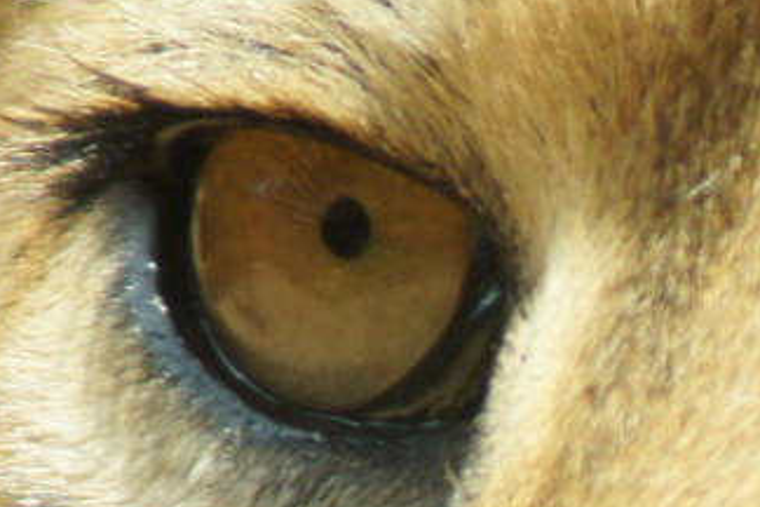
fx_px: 46842
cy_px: 884
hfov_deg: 0.9
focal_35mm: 2219
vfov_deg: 0.6
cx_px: 1138
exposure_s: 1/500
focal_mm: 300
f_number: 5.6
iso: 500
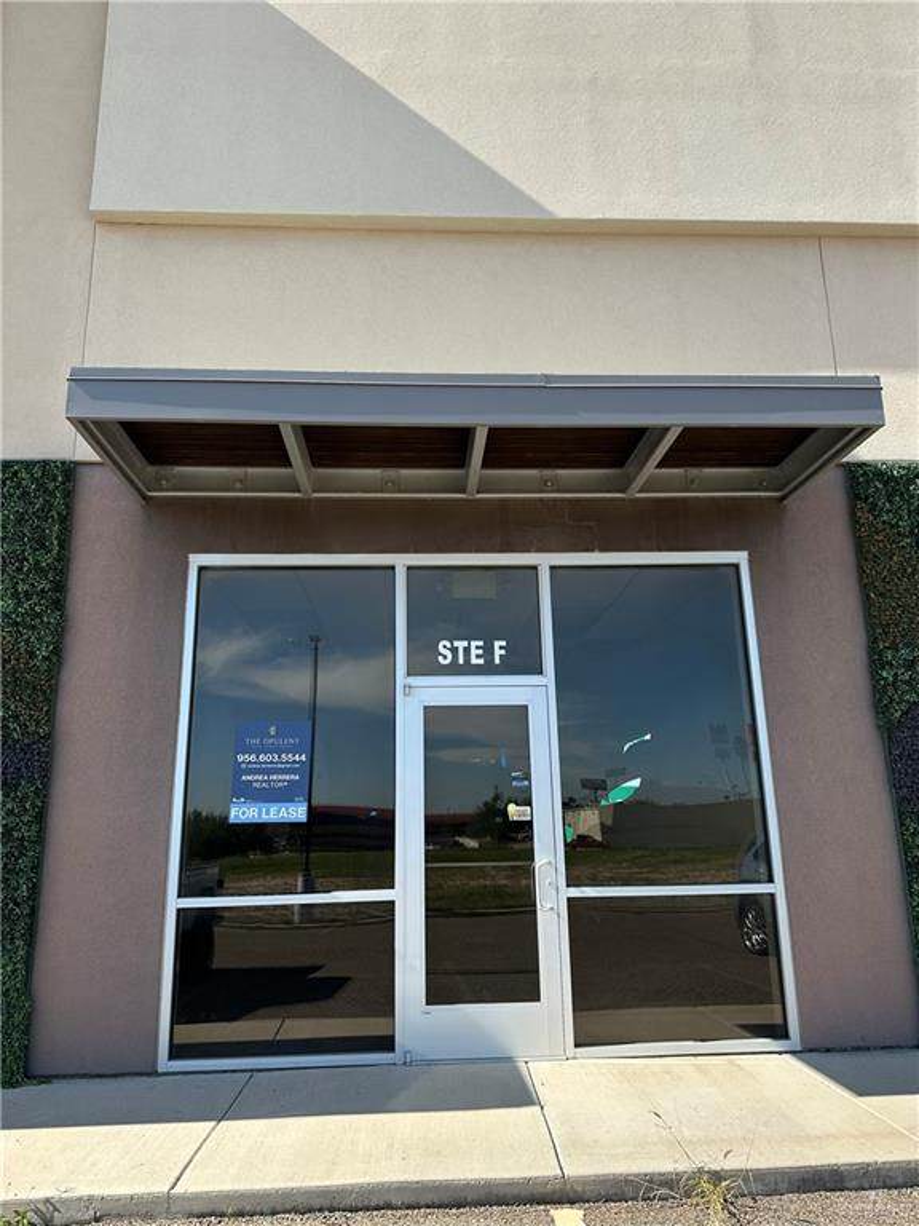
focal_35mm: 24
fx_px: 850
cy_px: 613
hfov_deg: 56.8
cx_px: 460
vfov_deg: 71.6
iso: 80
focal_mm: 6.86
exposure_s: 1/2028
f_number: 1.78
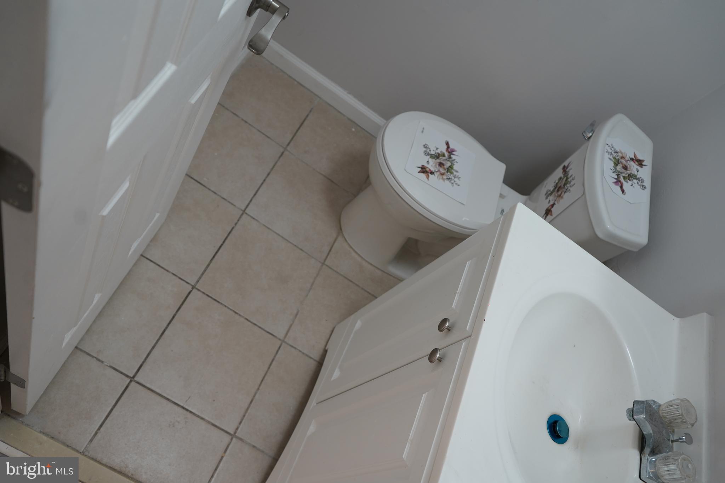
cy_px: 242
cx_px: 362
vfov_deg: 46.4
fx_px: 564
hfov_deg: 65.5
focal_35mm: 28
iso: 500
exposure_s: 1/160
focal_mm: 28
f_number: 4
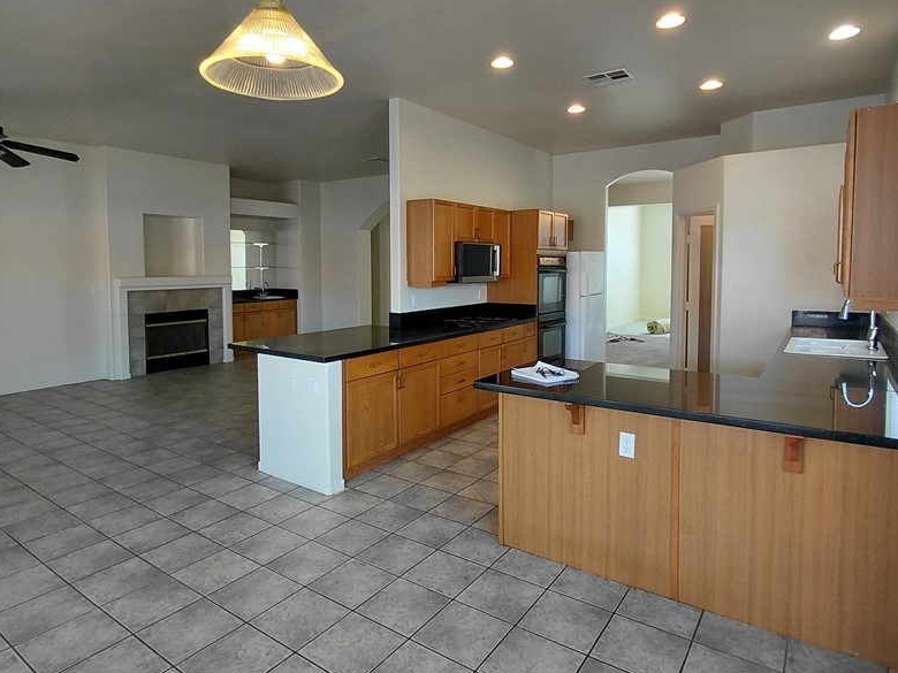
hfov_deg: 79.0
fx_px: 545
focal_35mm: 21
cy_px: 299
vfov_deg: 63.3
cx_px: 444
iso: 80
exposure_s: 1/60
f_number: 2.2
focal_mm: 1.64
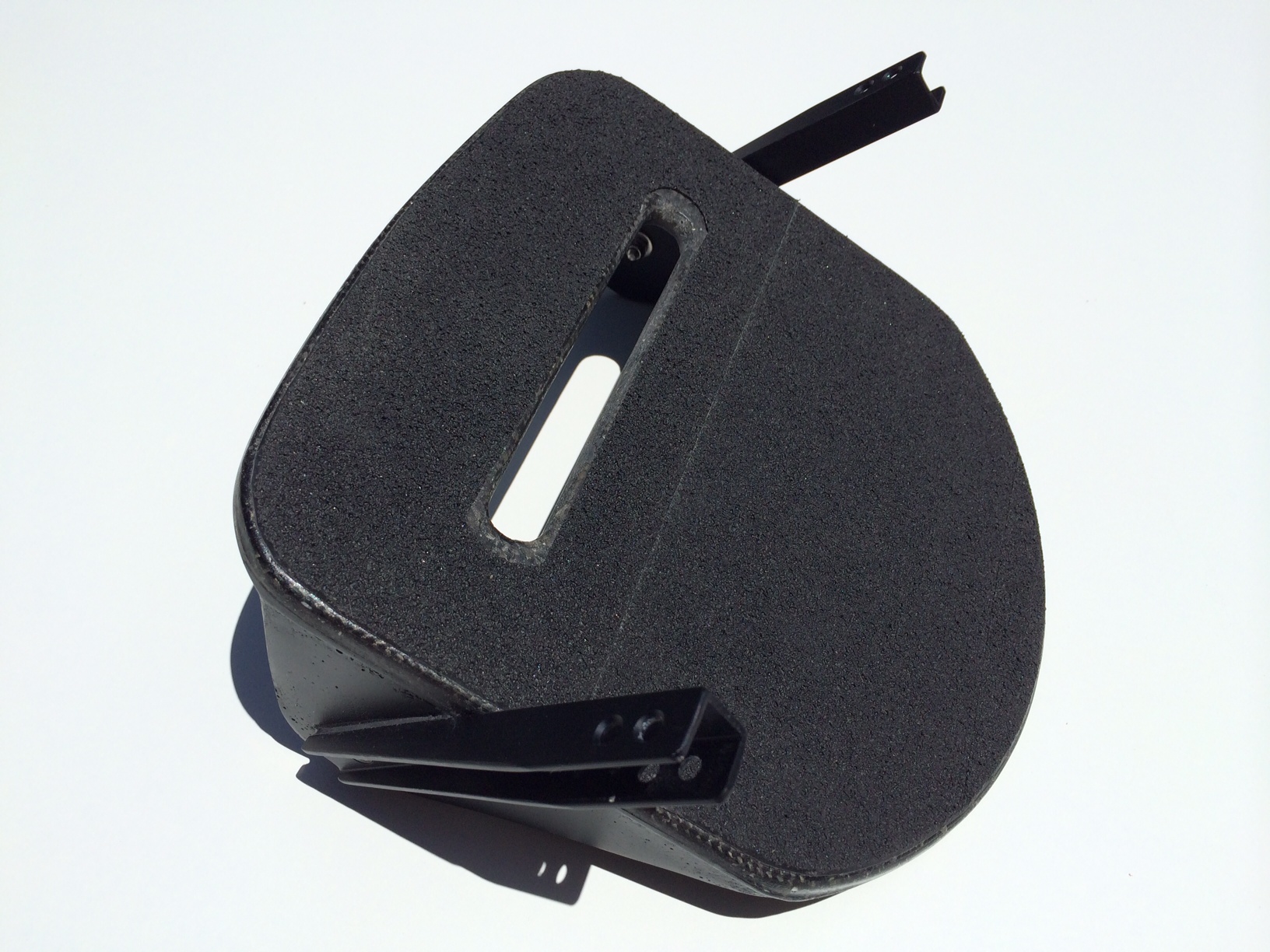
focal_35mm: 30
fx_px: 1101
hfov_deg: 60.0
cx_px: 635
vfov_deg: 46.8
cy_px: 476
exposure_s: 1/5882
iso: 40
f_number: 2.2
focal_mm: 4.12
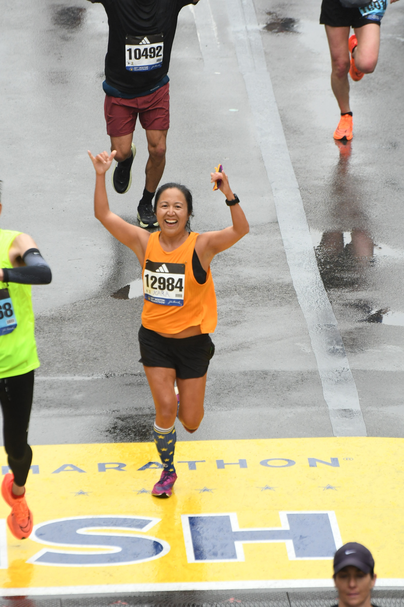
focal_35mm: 345
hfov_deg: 4.0
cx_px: 202
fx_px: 5807
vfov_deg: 6.0
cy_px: 304
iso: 1250
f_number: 5.6
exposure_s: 1/800
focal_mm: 230
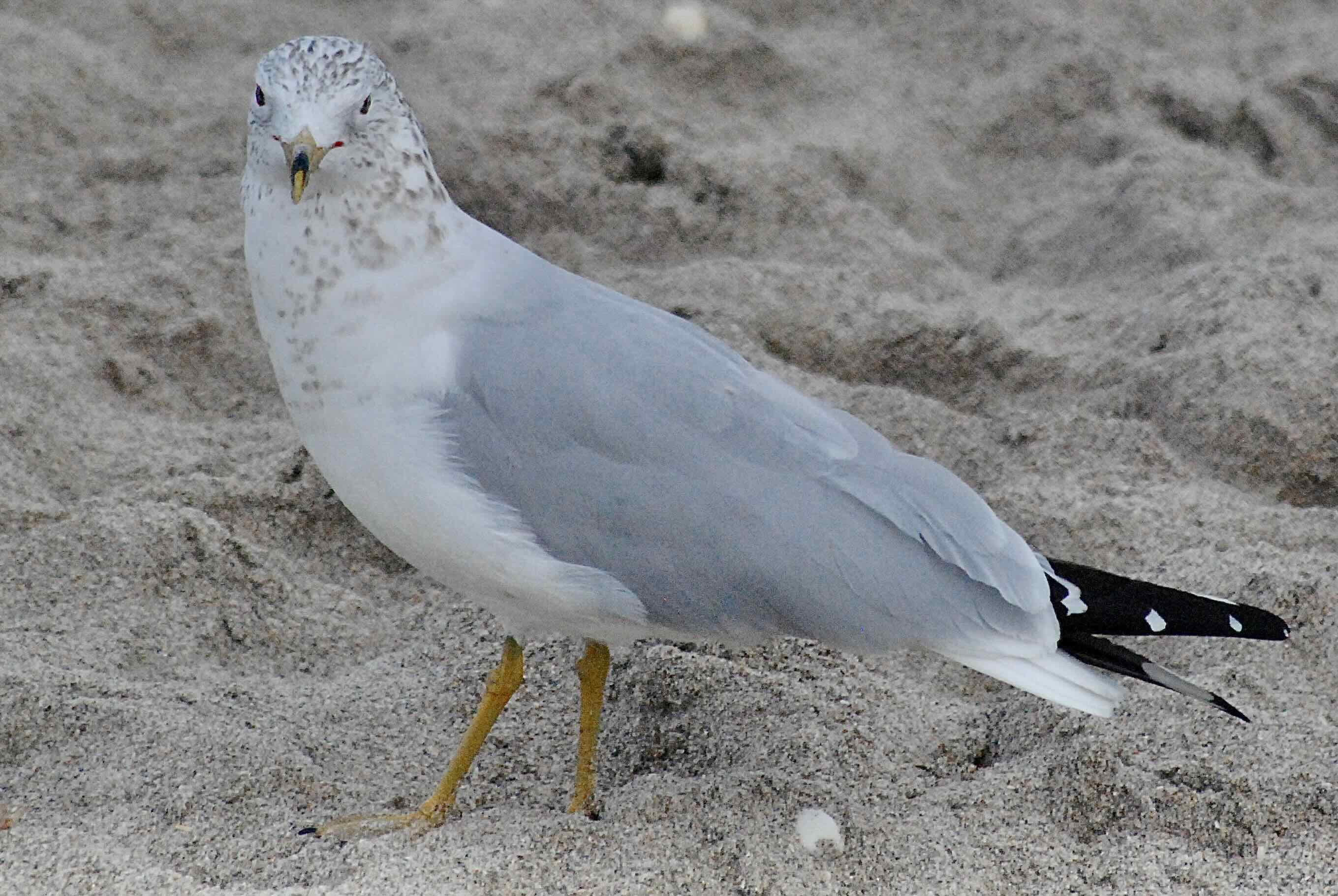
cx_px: 669
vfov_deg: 3.1
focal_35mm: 450
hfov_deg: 4.6
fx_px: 16745
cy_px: 448
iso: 1600
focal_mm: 300
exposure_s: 1/4000
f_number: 8
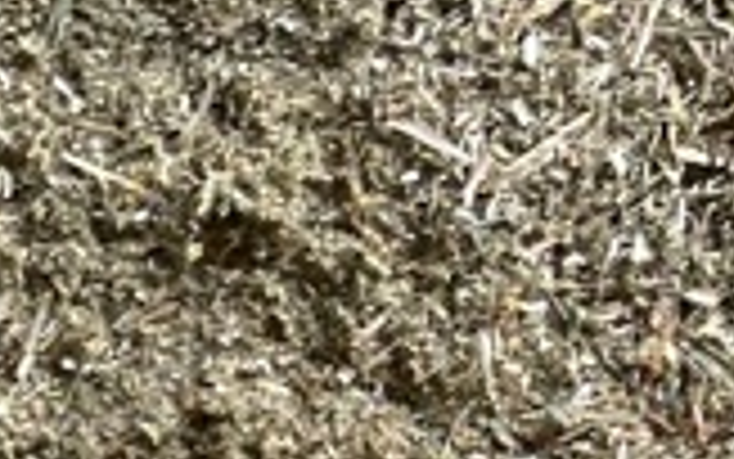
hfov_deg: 11.0
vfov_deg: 7.9
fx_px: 3042
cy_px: 1150
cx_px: -1157
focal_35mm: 152
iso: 125
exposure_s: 1/82
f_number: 1.6
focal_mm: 4.2
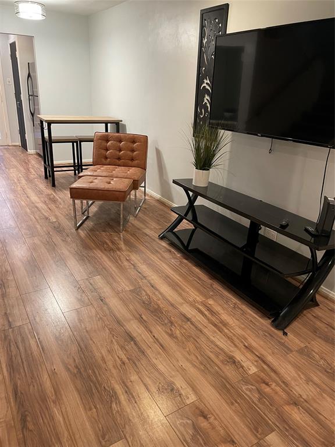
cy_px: 224
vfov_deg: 67.3
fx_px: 335
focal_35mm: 26
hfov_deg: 53.1
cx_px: 168
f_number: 1.6
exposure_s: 1/40
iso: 400
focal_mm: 4.2
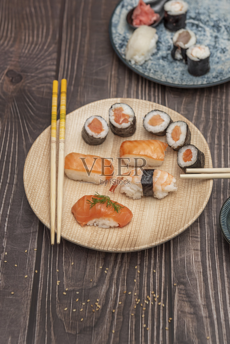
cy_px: 172
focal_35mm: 70
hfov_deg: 19.5
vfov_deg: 28.8
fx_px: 670
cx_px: 115
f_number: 3.2
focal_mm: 70
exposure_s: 1/100
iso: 125
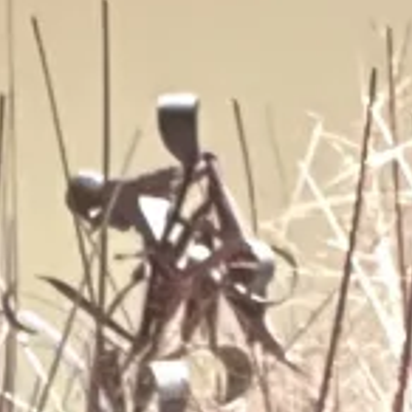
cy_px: 1202
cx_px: -158
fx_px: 3528
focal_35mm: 262
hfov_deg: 6.6
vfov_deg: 6.2
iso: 640
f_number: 2.2
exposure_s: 1/20
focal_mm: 2.71
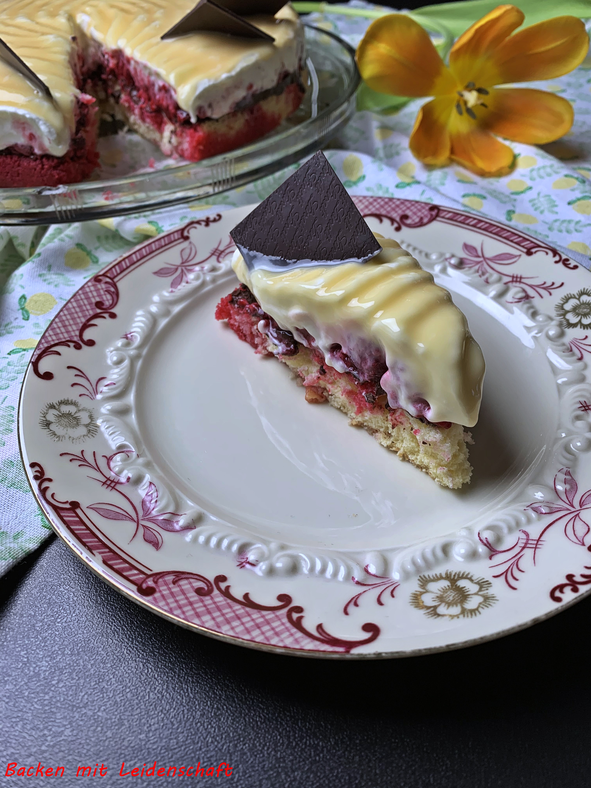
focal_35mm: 26
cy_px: 394
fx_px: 592
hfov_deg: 53.1
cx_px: 296
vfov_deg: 67.3
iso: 40
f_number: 1.8
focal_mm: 4.25
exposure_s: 1/100
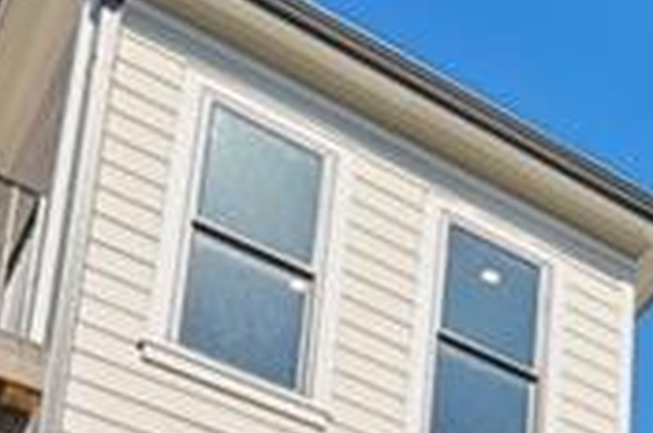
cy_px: 1092
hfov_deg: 18.3
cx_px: 1235
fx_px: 1485
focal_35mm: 82
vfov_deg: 12.4
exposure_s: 1/125
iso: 100
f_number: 8
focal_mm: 14
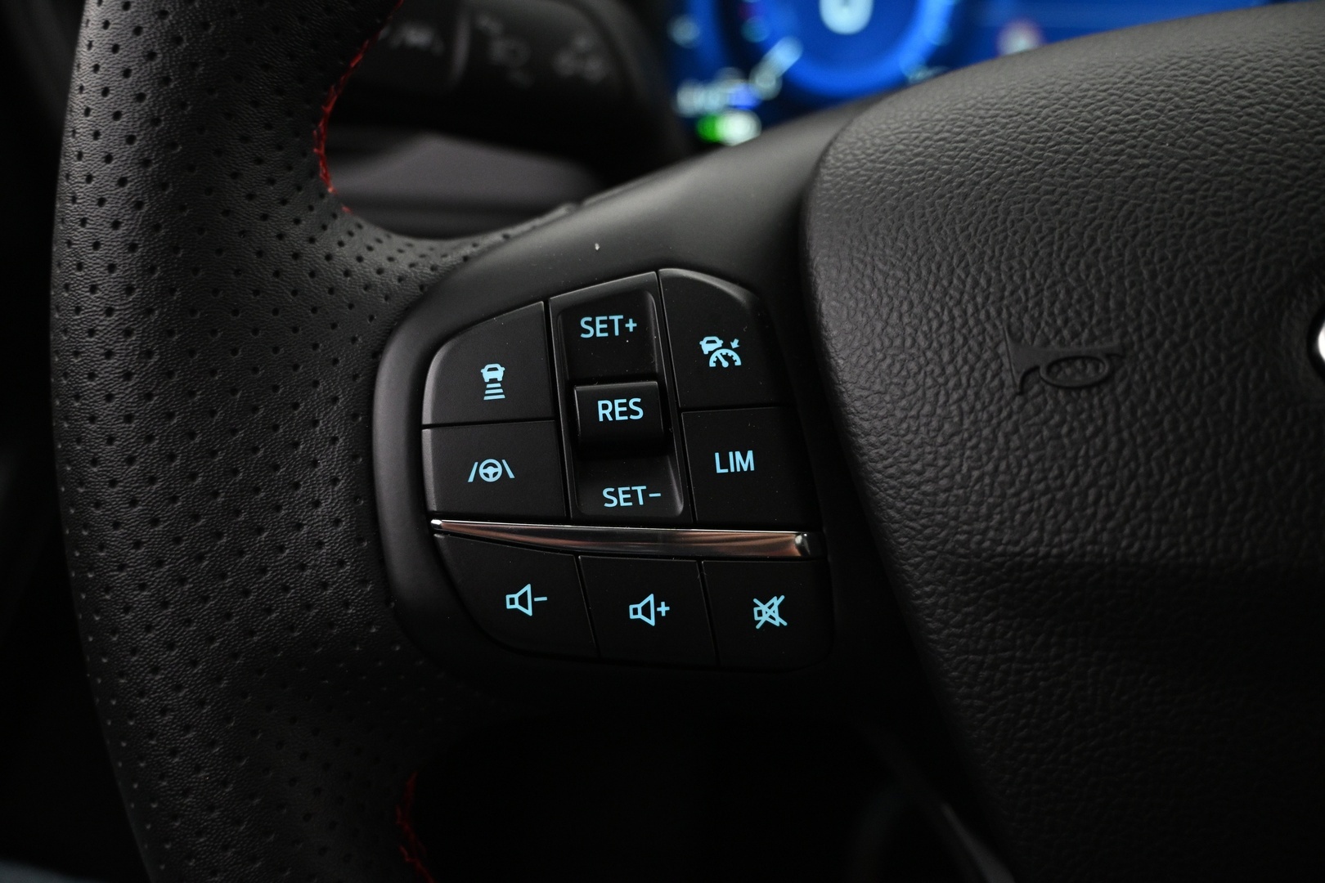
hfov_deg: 59.5
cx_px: 662
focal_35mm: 32
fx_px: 1159
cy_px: 442
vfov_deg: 41.7
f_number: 4
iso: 1600
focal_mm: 21
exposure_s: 1/30
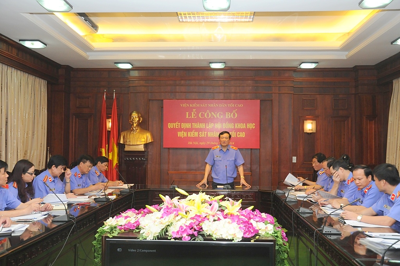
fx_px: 416
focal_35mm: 38
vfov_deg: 35.4
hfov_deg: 51.3
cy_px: 133
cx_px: 200
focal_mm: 25
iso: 800
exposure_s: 1/60
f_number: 7.1
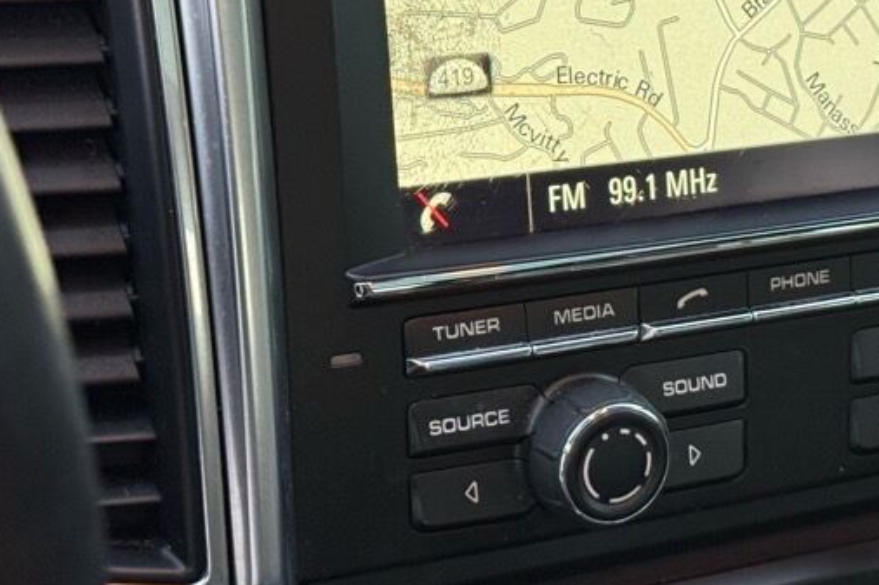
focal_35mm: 101
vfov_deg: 13.5
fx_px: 2465
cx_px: 738
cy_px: 207
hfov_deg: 19.9
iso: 125
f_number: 1.78
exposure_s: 1/60
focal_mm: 6.76
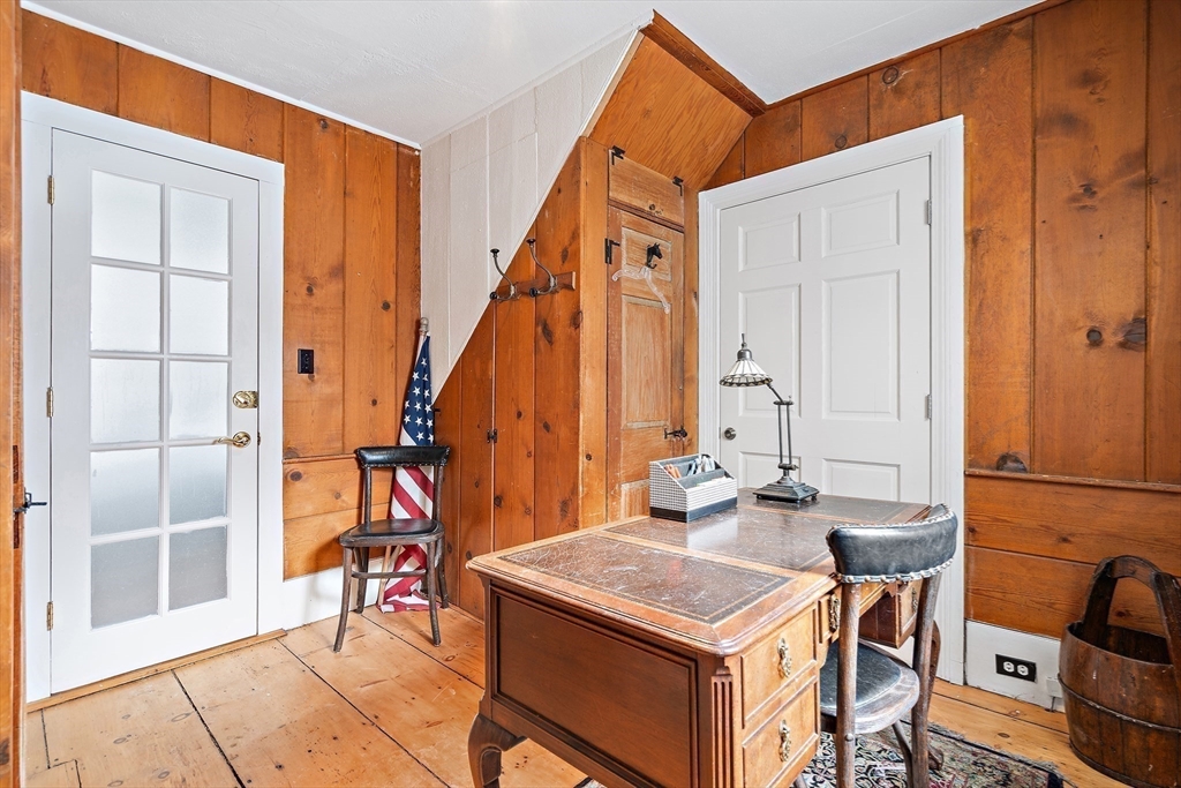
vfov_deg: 73.8
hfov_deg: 96.7
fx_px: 525
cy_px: 394
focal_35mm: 16
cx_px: 590
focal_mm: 16
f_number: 8
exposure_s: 1.3
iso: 160
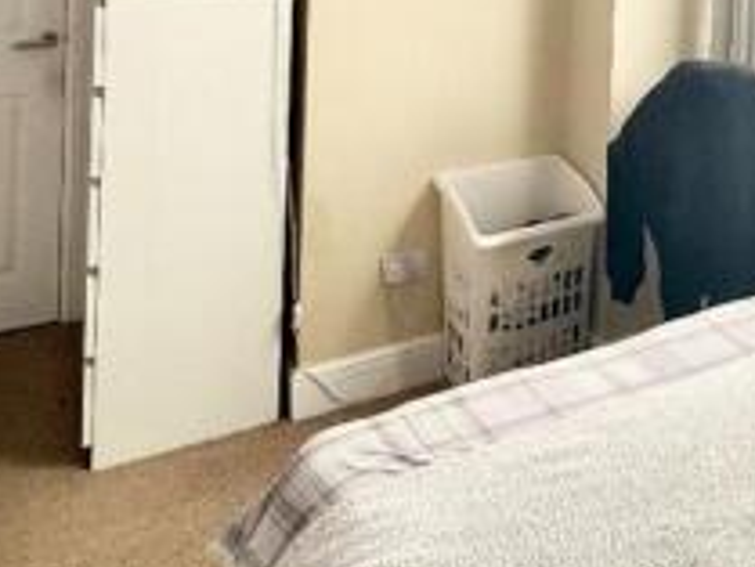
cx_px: 562
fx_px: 851
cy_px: -96
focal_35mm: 39
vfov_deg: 31.5
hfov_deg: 46.2
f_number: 2.2
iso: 64
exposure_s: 1/102
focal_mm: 2.22
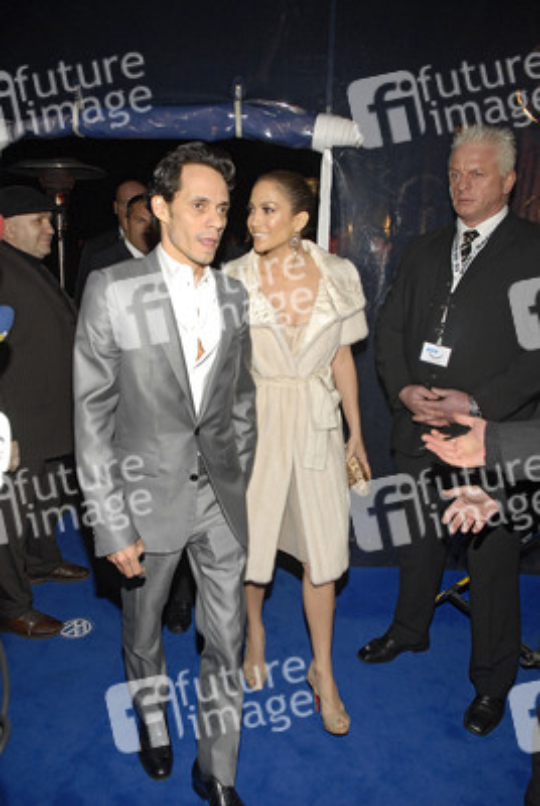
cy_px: 403
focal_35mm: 27
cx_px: 270
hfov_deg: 48.1
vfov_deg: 67.3
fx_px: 605
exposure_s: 1/100
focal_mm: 18
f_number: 5
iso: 400
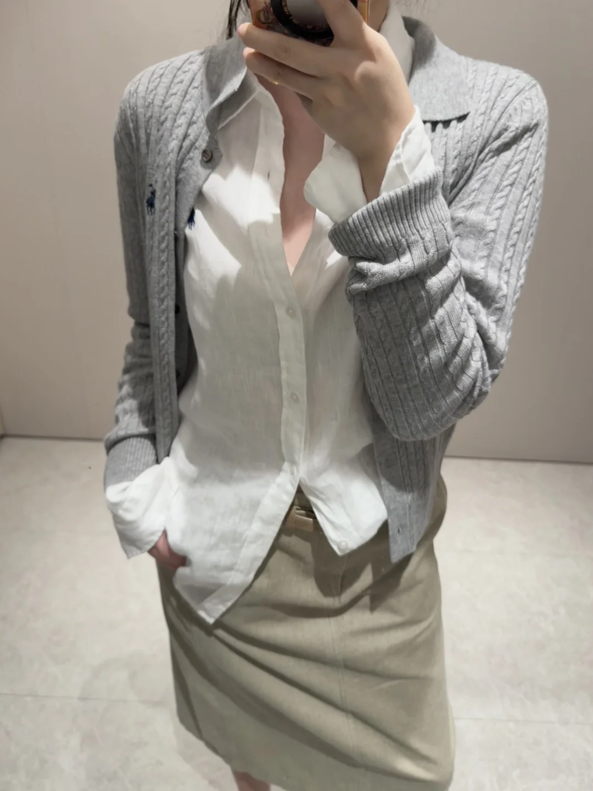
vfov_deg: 71.6
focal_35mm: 24
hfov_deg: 56.8
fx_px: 548
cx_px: 296
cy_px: 396
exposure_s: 1/50
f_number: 1.78
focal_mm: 6.76
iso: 200
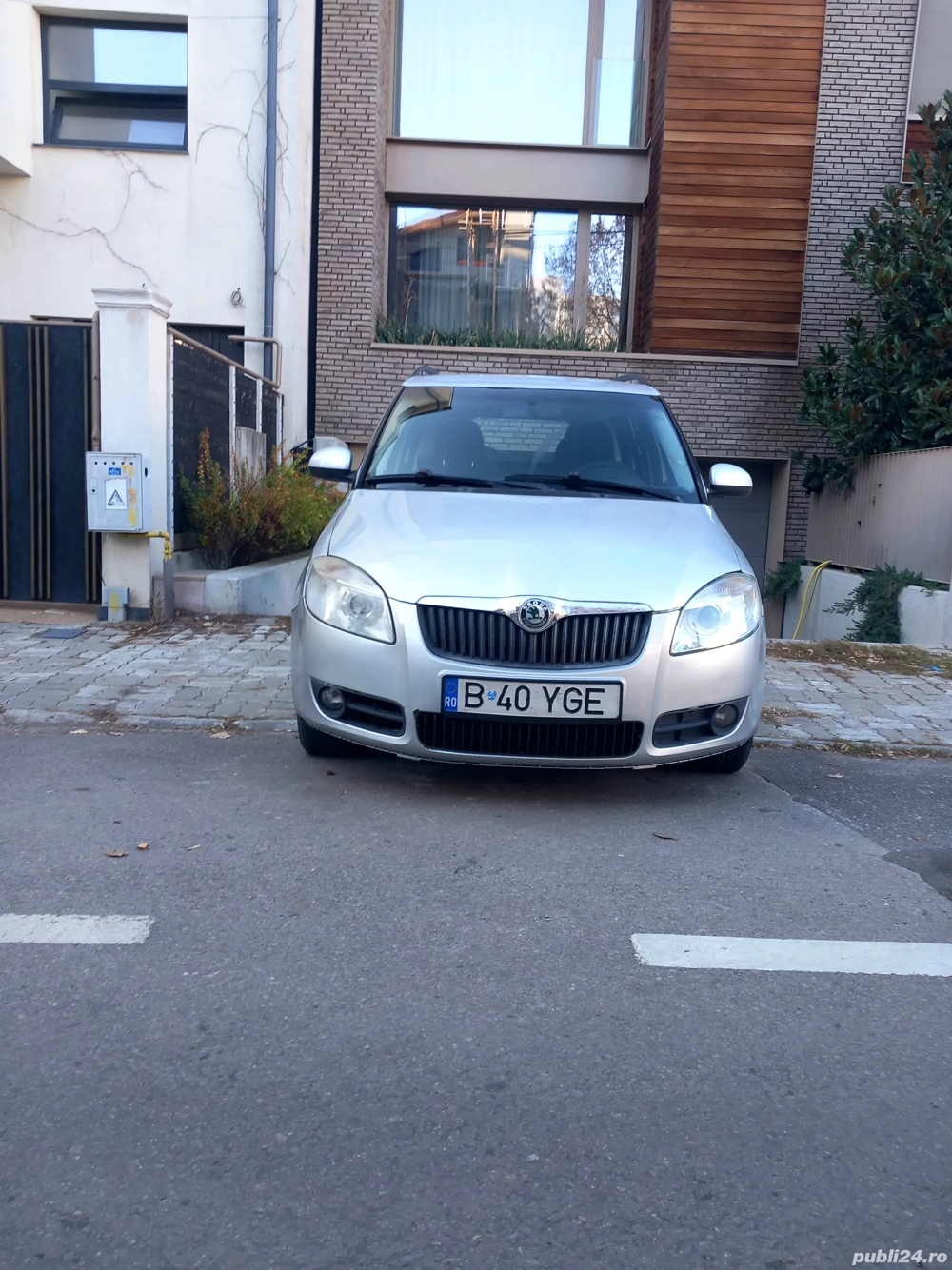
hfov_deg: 51.3
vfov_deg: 65.3
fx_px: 990
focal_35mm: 27
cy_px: 635
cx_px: 476
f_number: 1.8
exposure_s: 1/50
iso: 40
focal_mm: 4
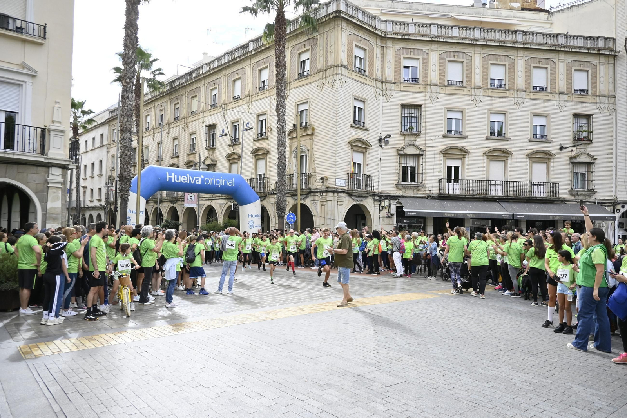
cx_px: 314
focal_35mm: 26
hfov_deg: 68.9
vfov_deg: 49.1
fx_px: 457
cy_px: 209
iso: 800
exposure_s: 1/1600
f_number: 5
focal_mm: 17.5
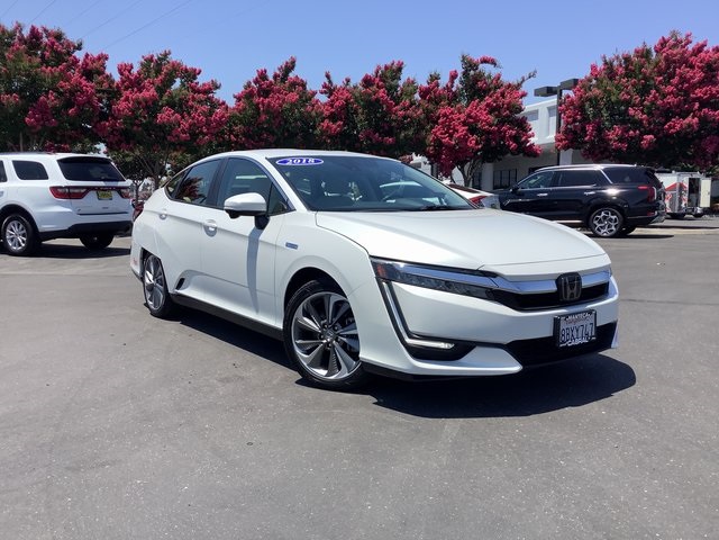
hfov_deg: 58.4
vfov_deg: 45.4
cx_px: 360
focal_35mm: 31
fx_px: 644
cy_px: 270
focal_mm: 3.3
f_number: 2.4
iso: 25
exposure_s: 1/1538
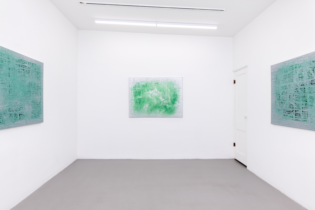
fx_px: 175
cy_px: 105
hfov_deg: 84.0
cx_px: 158
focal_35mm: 20
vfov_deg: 61.9
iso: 200
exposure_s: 1/20
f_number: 16
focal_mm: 20
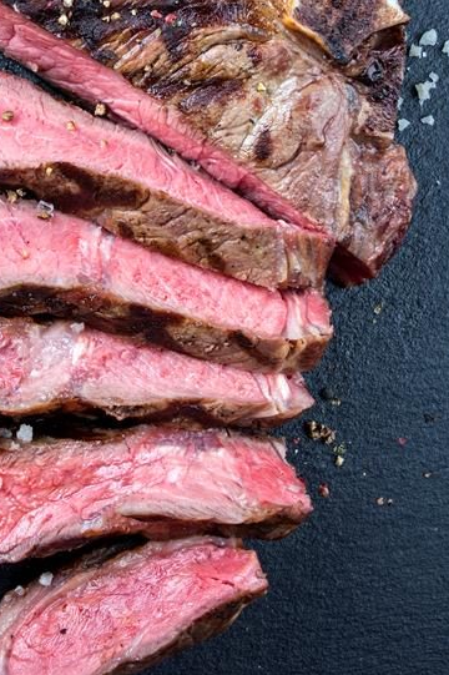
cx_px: 88
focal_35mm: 87
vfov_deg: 23.1
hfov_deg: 15.6
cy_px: 158
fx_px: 1630
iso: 100
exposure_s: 1/160
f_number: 9
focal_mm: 31
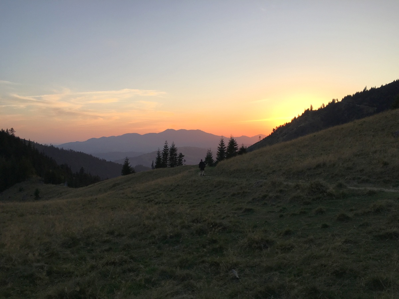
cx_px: 200
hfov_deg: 61.7
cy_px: 150
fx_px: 334
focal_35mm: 29
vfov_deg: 48.2
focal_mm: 4.15
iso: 25
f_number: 2.2
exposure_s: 1/475
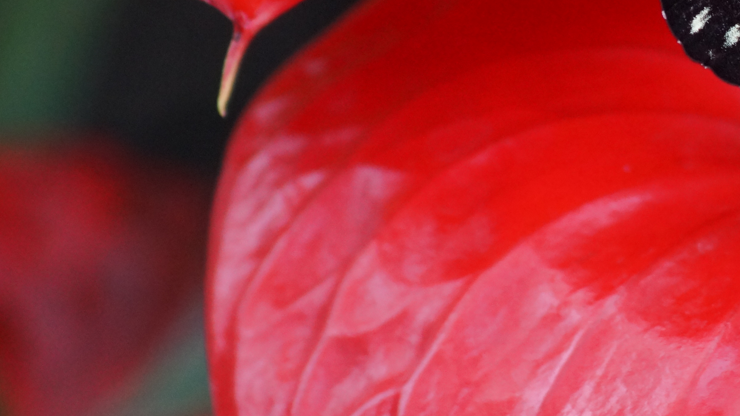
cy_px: 100
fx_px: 13715
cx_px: 815
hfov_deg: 3.1
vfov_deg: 1.7
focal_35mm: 699
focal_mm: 200
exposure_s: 1/320
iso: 1250
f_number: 5.6
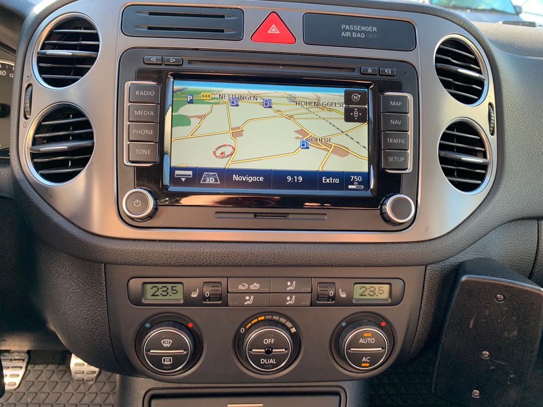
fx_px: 408
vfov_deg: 53.1
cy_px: 204
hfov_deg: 67.3
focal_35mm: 26
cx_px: 272
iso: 100
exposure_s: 1/119
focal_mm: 4.25
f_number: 1.8
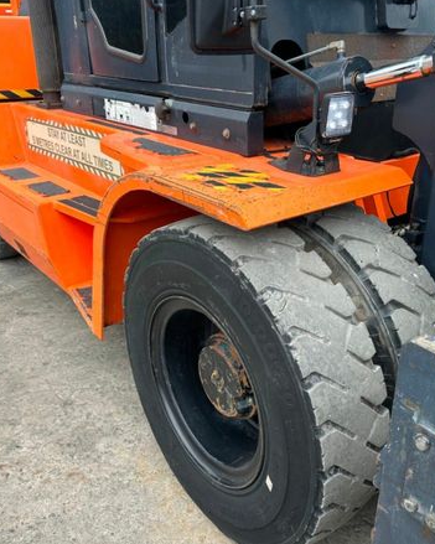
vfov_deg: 55.7
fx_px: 515
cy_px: 266
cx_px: 247
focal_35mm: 32
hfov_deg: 45.7
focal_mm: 6.86
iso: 80
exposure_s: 1/850
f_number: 1.78
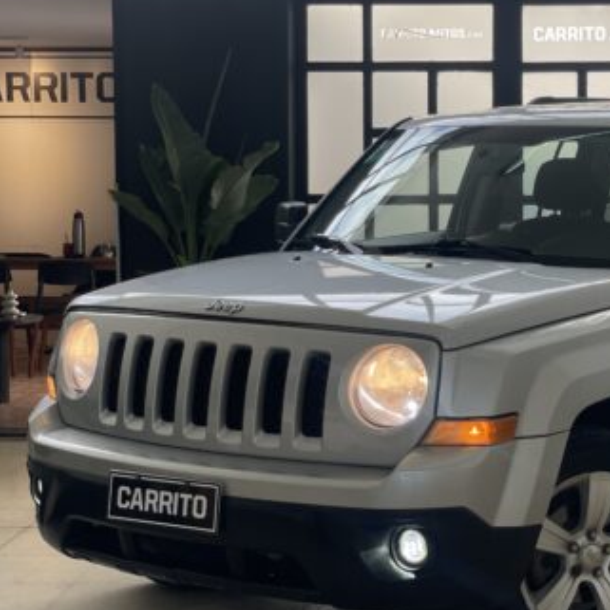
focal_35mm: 86
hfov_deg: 20.0
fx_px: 1715
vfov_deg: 20.2
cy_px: 317
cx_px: 477
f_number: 2
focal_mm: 6
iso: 25
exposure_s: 1/112
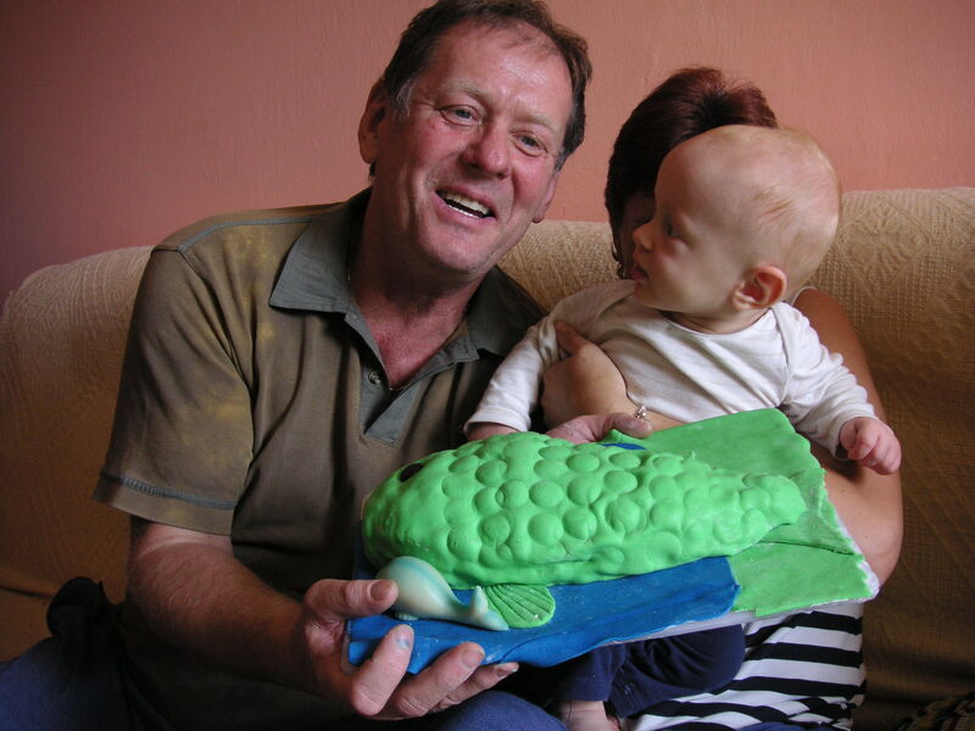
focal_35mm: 37
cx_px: 488
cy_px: 366
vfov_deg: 38.7
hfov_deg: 50.1
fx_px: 1042
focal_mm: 6.1
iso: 64
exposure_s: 1/45
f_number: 2.8
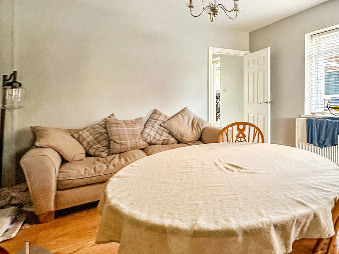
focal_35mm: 21
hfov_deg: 74.5
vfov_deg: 63.4
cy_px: 125
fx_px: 206
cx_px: 246
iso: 400
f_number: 2.2
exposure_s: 1/50
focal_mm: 2.22
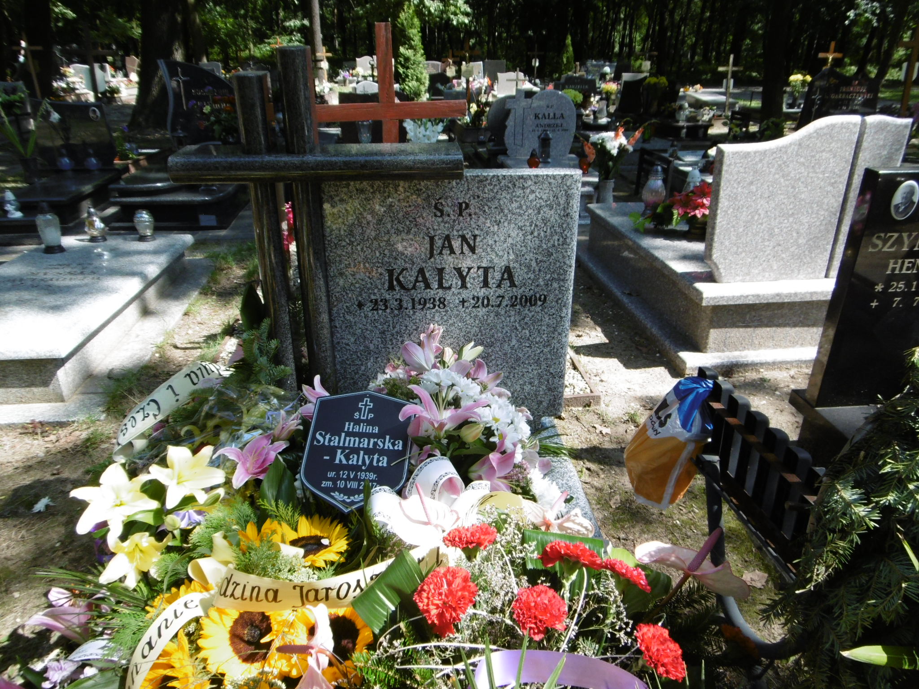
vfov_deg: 56.8
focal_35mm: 24
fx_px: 637
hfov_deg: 71.6
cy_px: 344
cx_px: 460
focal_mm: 4.3
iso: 100
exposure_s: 1/400
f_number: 3.1
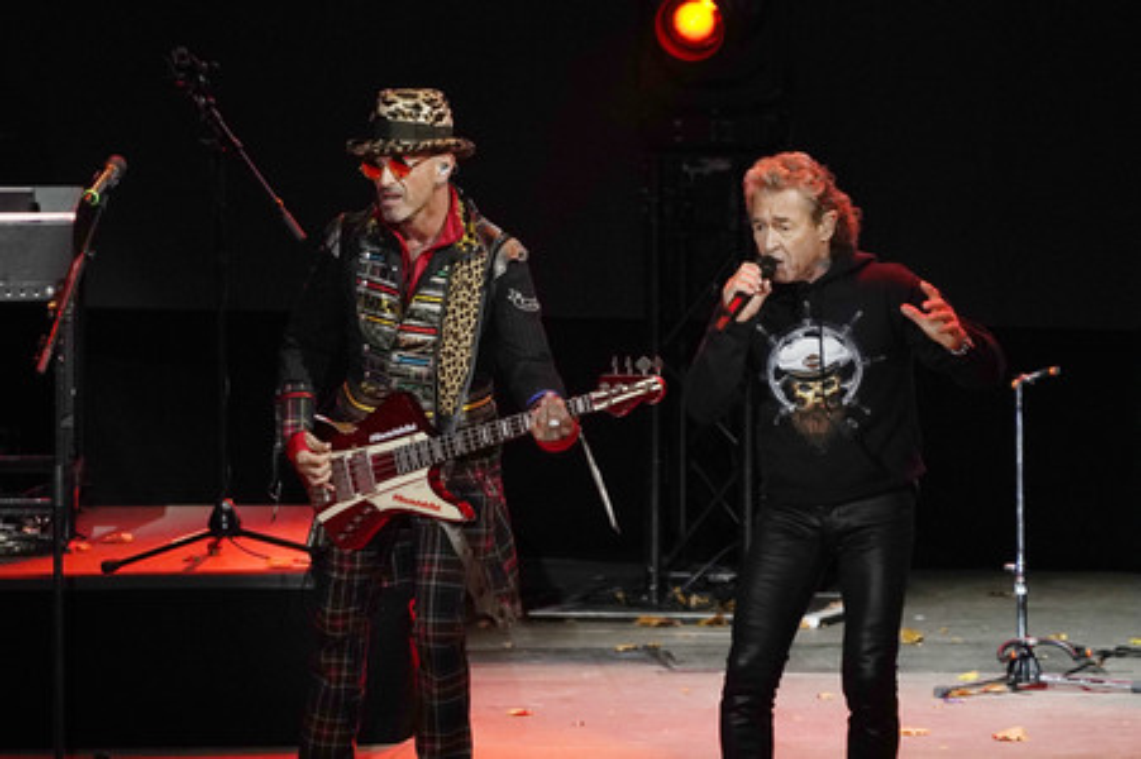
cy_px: 380
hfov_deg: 3.4
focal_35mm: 600
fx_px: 19002
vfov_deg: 2.3
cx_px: 570
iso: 3200
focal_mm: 600
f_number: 6.3
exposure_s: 1/500
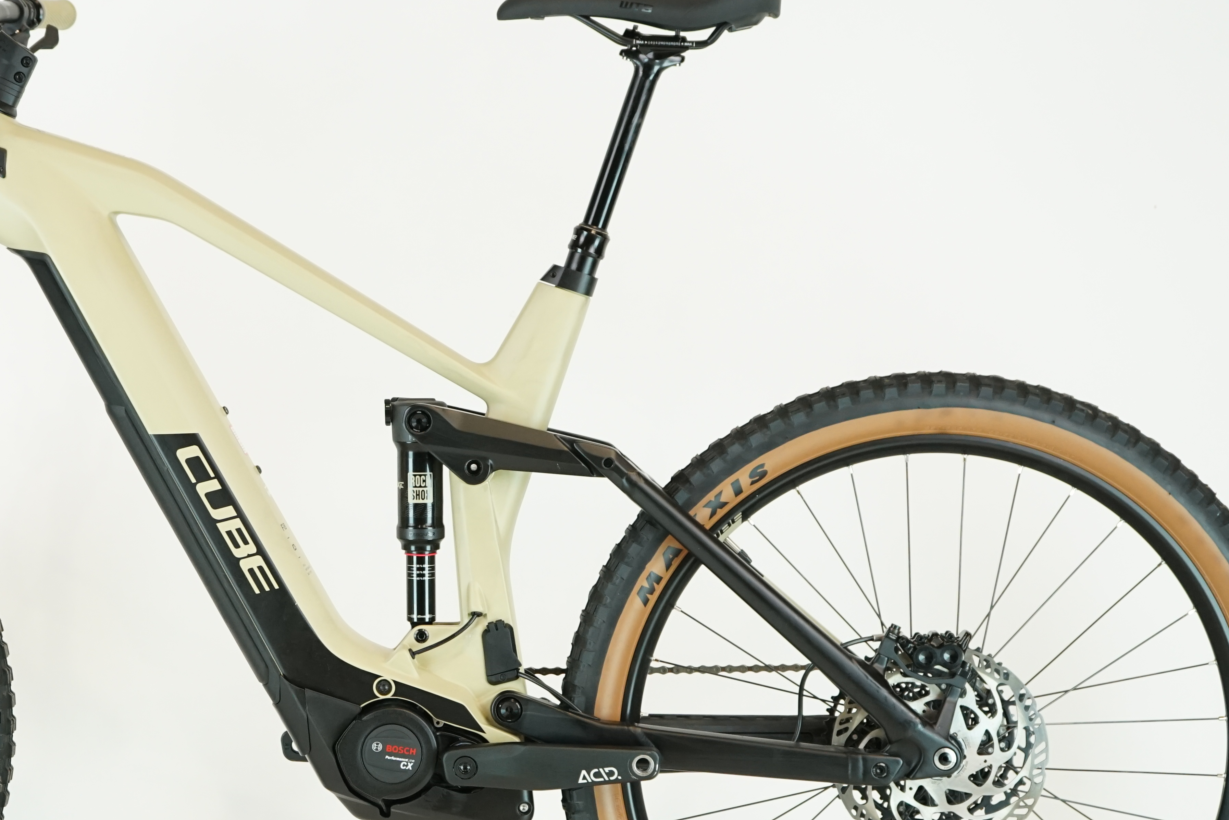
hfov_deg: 20.9
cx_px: 303
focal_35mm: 97
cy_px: 485
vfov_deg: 14.1
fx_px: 3311
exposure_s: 1/200
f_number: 5
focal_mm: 58
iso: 1250
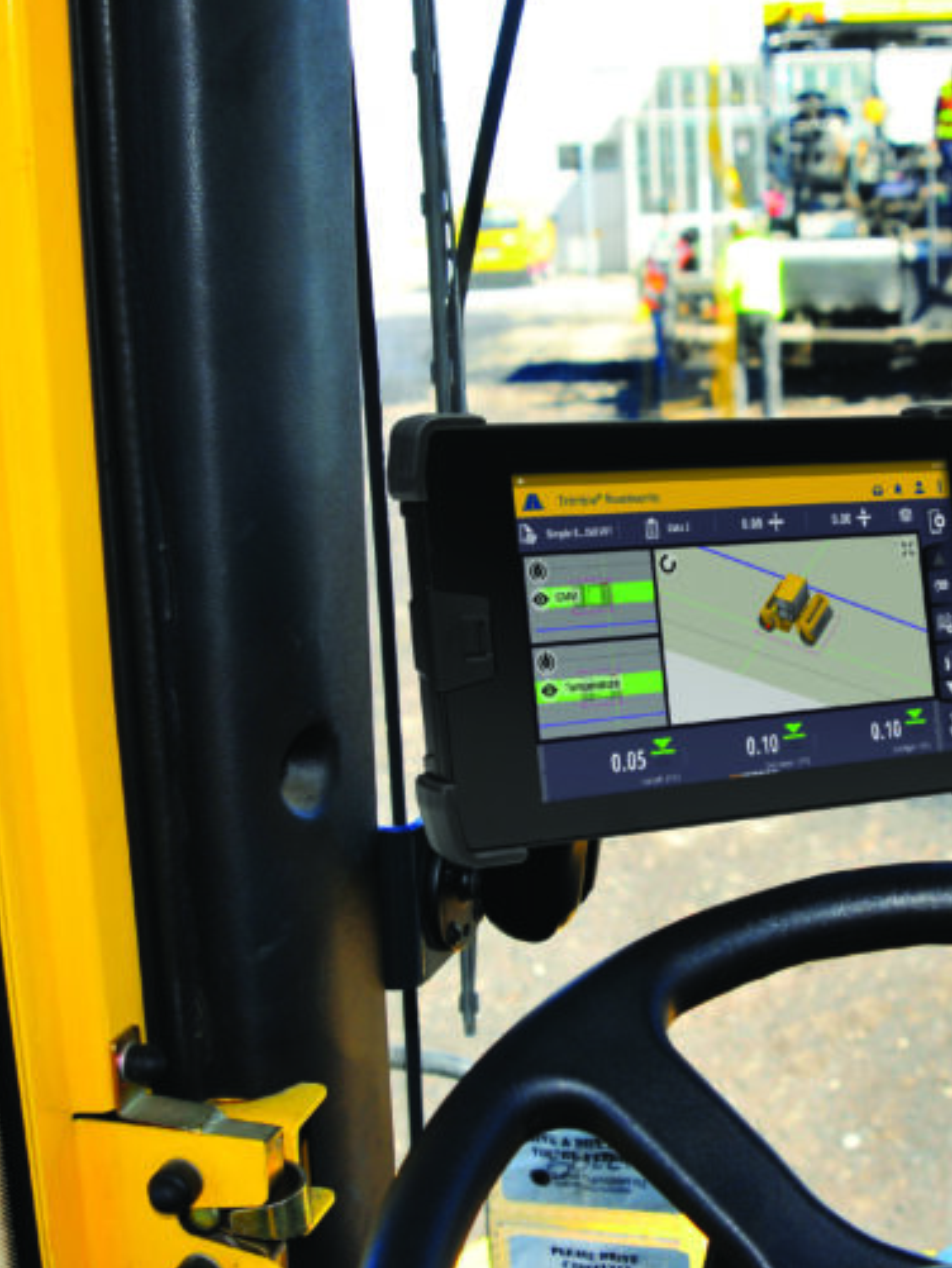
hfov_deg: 27.2
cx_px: 709
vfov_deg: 36.2
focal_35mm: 53
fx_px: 1943
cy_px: 630
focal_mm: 24
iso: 200
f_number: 5
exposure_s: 1/250
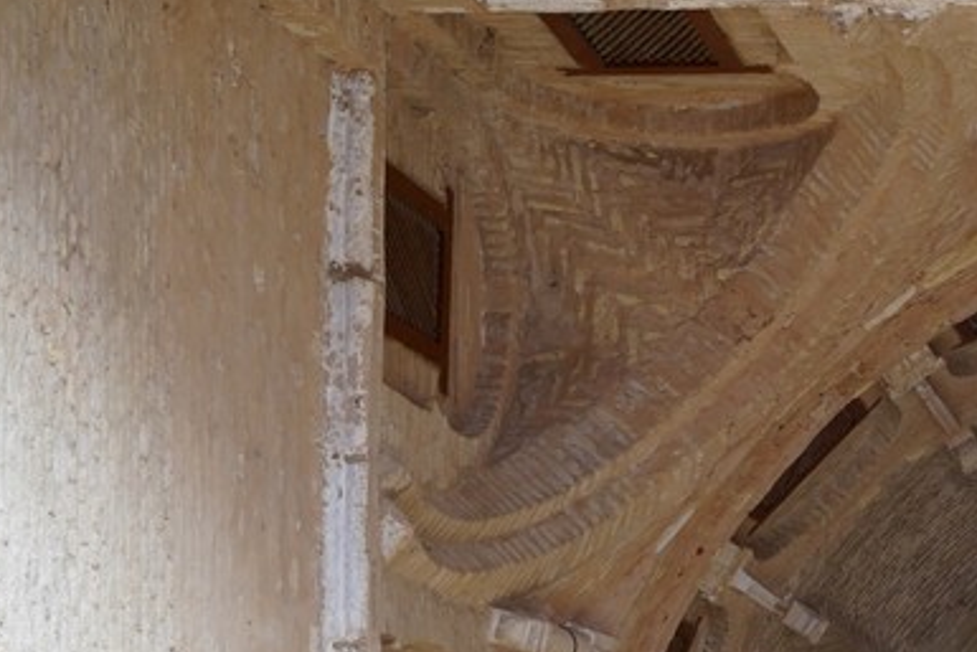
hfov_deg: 17.8
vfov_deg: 12.4
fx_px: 2878
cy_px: 921
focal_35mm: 106
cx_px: 1327
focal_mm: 34
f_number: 5
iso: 800
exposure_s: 1/125
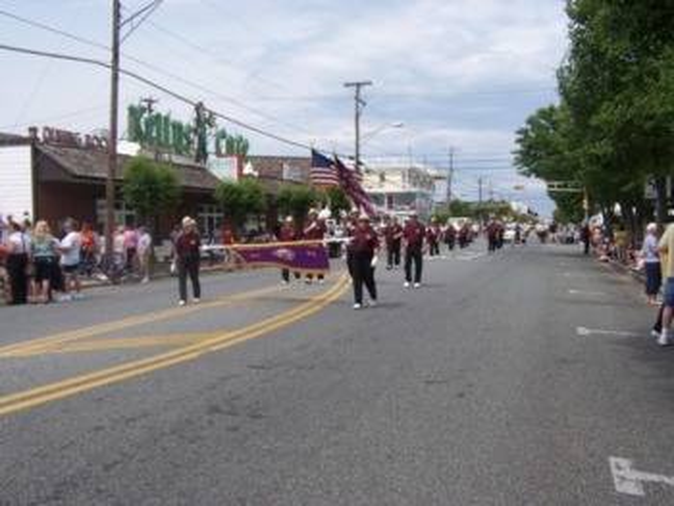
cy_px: 253
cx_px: 337
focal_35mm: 38
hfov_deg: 48.9
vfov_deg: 37.8
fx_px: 740
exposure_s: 1/1000
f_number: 4
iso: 80
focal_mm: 6.3
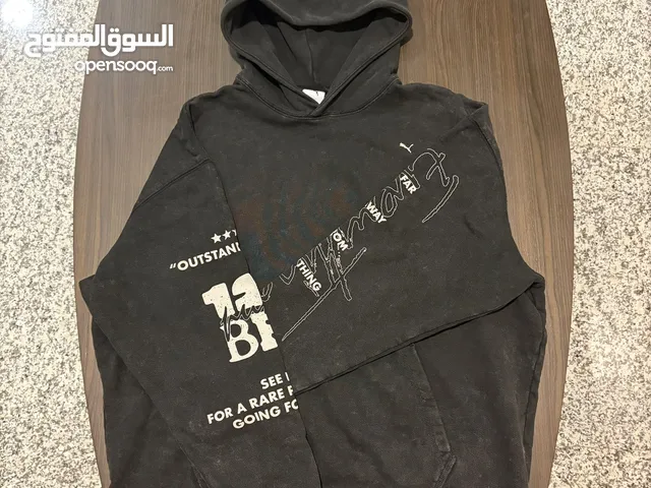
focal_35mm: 26
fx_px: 489
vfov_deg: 53.1
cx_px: 326
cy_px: 244
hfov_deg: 67.3
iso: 500
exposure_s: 1/33
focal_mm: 5.96
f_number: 1.6
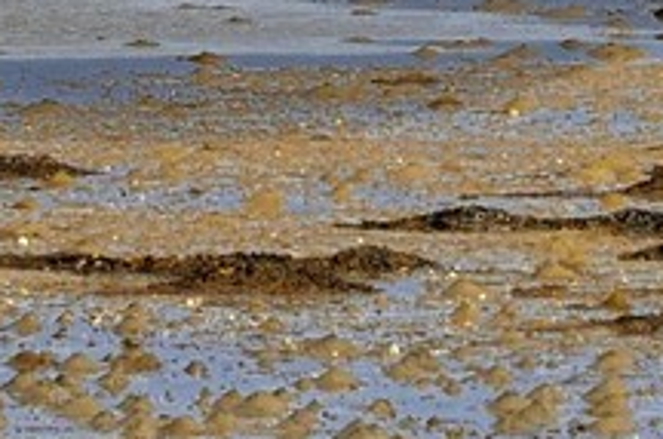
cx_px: 141
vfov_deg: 0.9
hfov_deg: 1.4
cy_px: -1136
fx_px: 27252
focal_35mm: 1483
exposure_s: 1/400
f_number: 11
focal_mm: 200
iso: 200
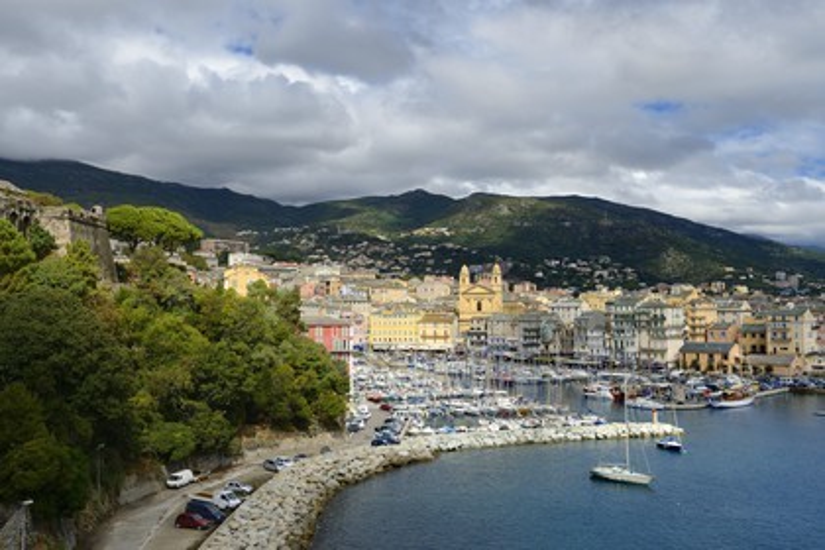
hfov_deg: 55.8
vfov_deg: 38.9
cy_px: 275
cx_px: 412
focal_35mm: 34
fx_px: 779
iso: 100
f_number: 10
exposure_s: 1/250
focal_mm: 34
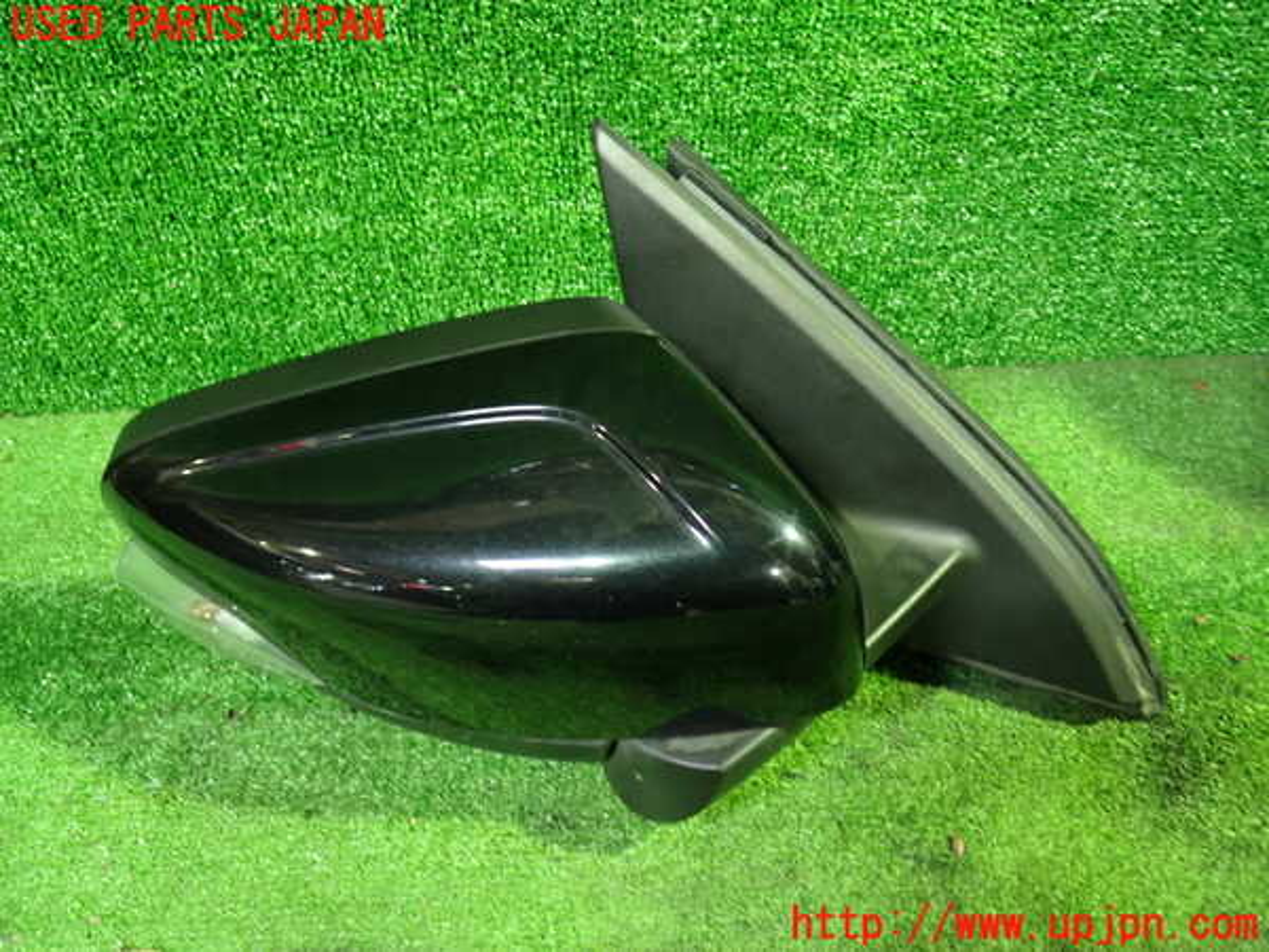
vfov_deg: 46.8
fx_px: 1100
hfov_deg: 60.0
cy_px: 476
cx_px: 634
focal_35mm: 30
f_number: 2.3
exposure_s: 1/15
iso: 800
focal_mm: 5.4
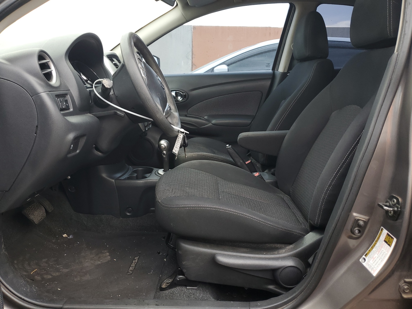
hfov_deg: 67.3
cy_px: 154
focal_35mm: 26
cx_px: 206
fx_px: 309
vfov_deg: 53.1
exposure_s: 1/135
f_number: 1.5
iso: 50
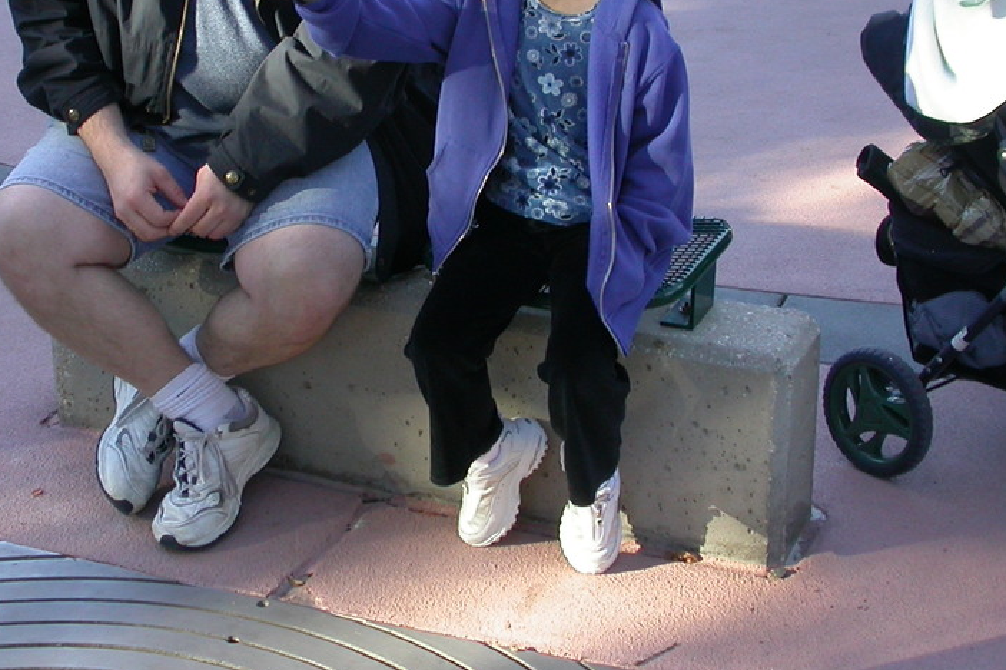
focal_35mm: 72
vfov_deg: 18.8
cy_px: 175
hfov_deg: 28.0
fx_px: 2011
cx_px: 395
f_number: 3.7
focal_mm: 7.85
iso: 100
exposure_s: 1/97.6
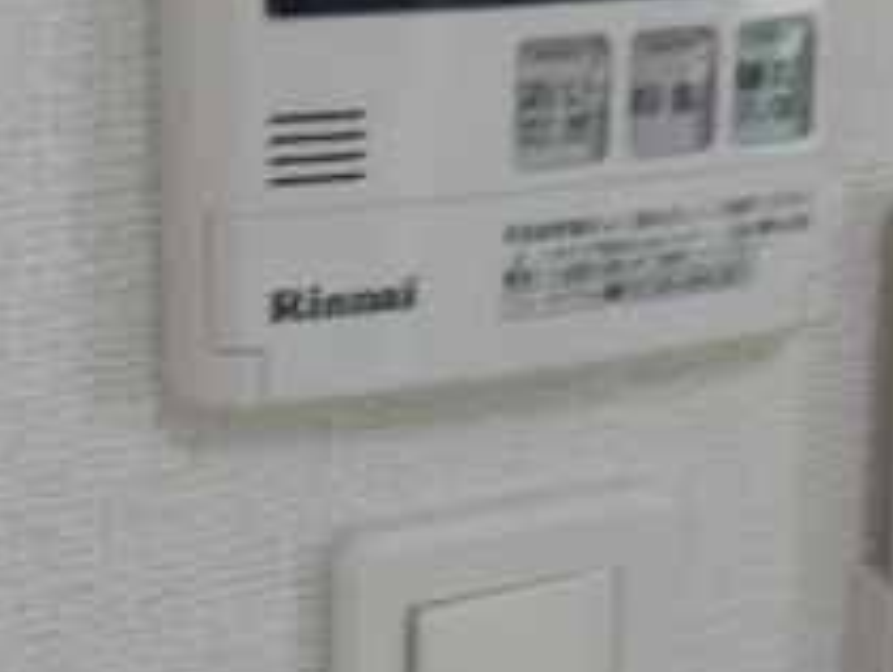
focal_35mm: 73
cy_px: 21
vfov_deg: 19.7
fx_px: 1885
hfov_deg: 26.6
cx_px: 434
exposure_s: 1/40
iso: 80
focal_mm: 4.2
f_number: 3
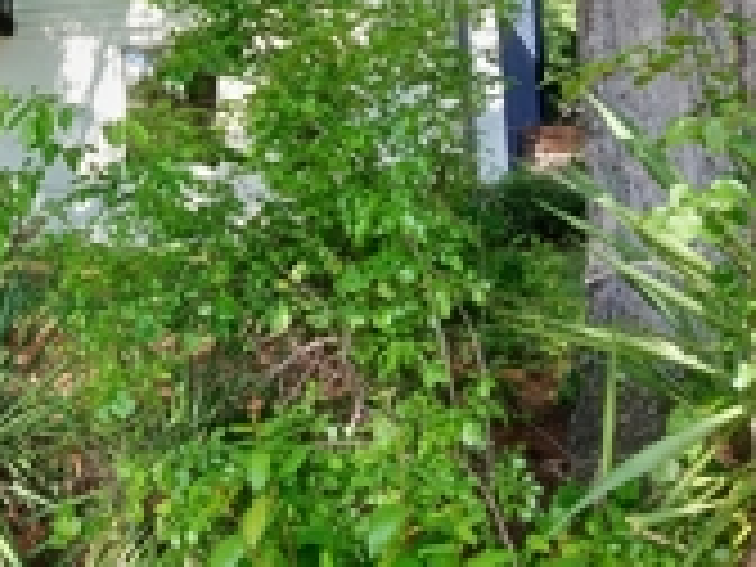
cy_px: -72
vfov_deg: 22.2
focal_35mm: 62
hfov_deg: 29.7
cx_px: 54
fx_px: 1354
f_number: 1.8
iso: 25
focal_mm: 3.98
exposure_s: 1/100
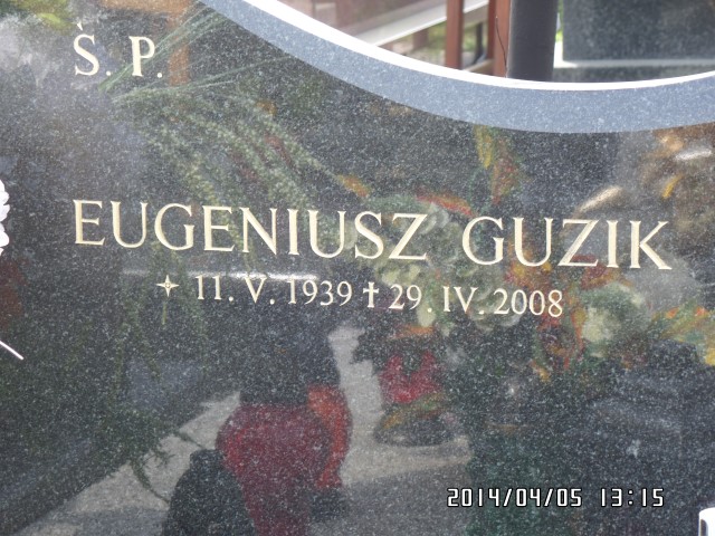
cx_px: 358
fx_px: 2355
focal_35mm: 114
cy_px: 268
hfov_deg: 17.3
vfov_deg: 13.0
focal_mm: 20.3
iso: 100
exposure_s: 1/90
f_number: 4
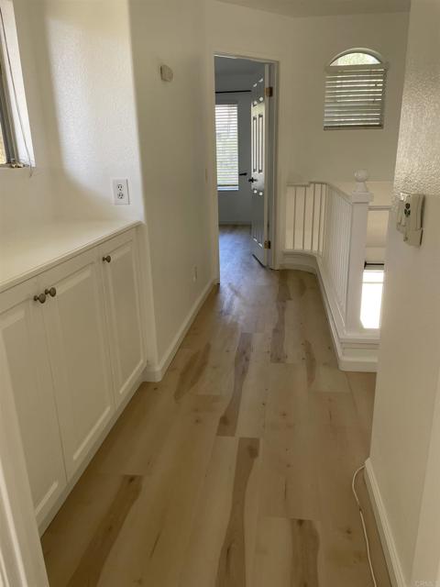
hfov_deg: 53.1
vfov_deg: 67.3
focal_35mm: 26
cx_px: 220
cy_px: 294
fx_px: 441
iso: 50
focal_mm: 4.2
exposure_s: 1/121
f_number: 1.6
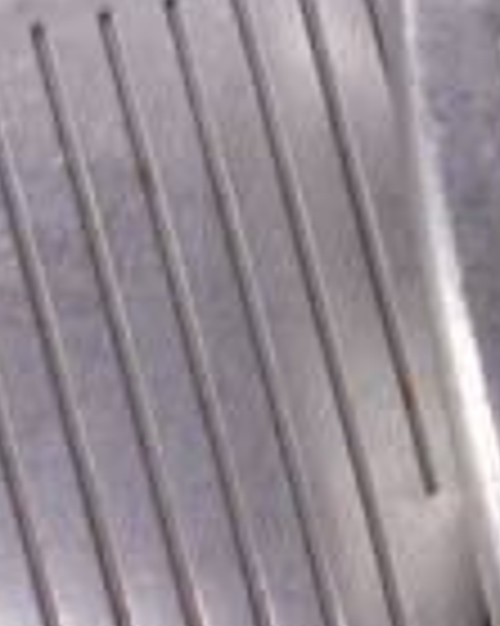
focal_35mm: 117
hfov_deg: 12.9
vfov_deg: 16.4
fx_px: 2167
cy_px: 446
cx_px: 563
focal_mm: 4.6
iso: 180
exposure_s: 1/25
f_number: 3.2
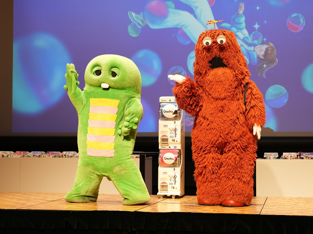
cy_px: 117
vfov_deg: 19.4
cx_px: 153
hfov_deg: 25.7
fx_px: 687
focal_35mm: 76
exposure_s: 1/125
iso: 1250
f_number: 4
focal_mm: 70
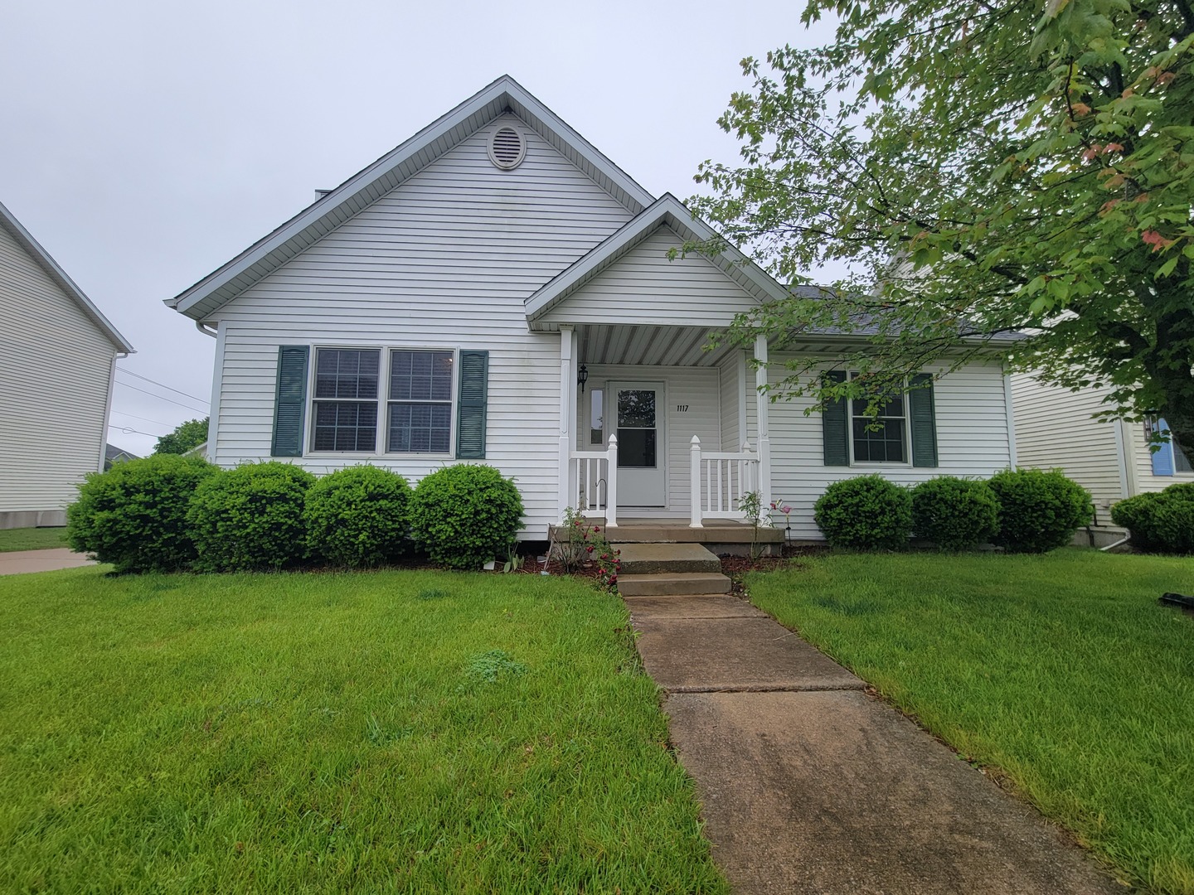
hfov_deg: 106.2
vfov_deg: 89.9
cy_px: 448
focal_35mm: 13
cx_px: 597
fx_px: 448
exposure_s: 1/245
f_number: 2.2
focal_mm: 2.2
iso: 50
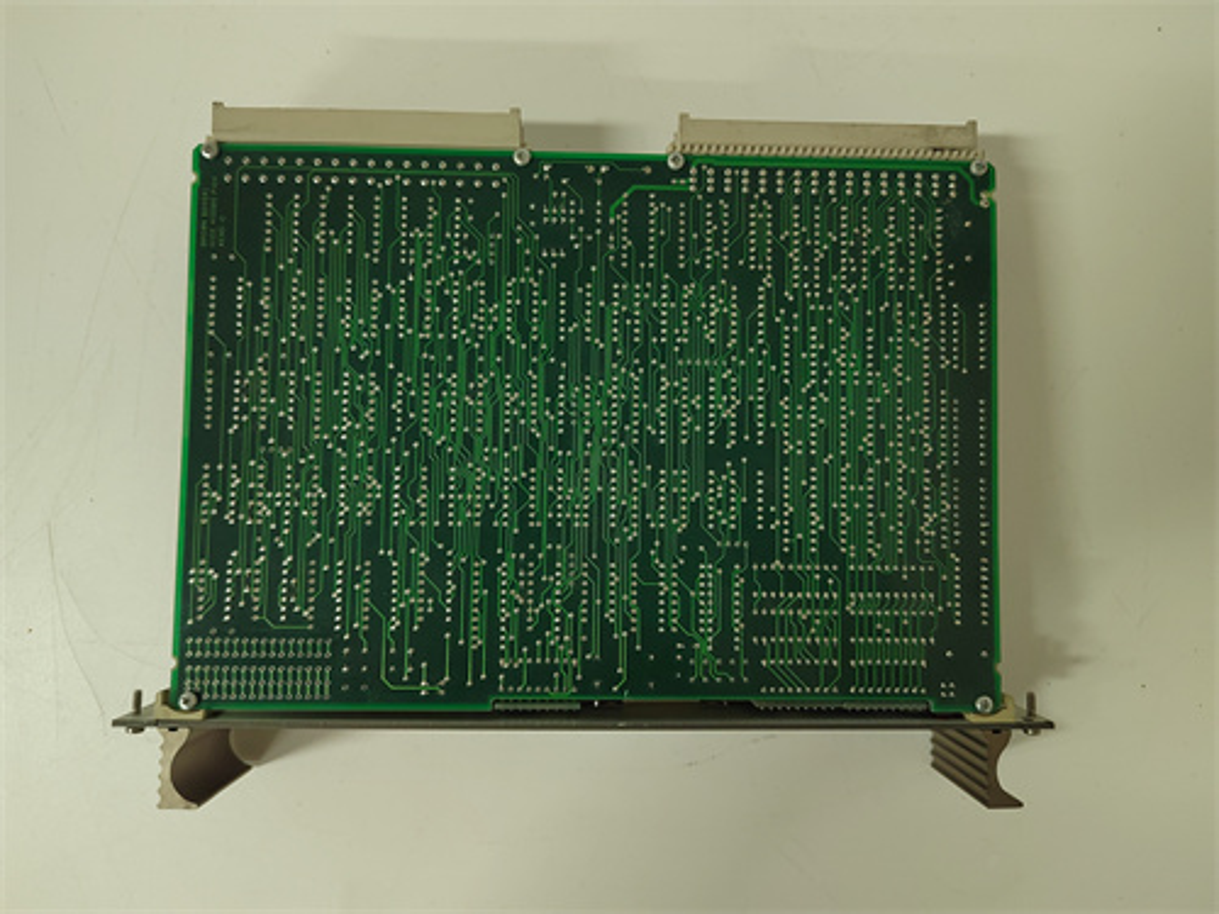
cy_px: 457
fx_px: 810
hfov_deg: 73.9
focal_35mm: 23
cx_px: 610
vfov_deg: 58.9
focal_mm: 5.52
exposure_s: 1/100
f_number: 1.9
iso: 2244
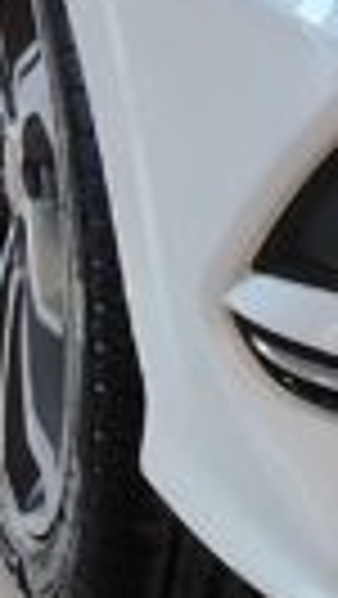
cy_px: -247
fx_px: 3196
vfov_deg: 10.4
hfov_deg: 5.7
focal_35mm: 201
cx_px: 915
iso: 328
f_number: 1.75
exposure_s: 1/100
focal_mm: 5.25
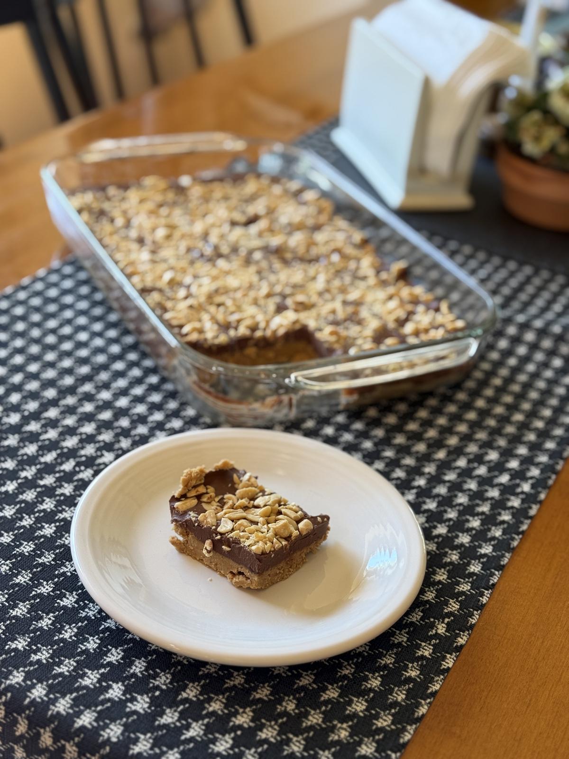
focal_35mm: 48
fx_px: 1052
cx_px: 284
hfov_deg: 30.3
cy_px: 380
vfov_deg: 39.7
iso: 64
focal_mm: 6.76
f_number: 1.78
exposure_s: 1/122
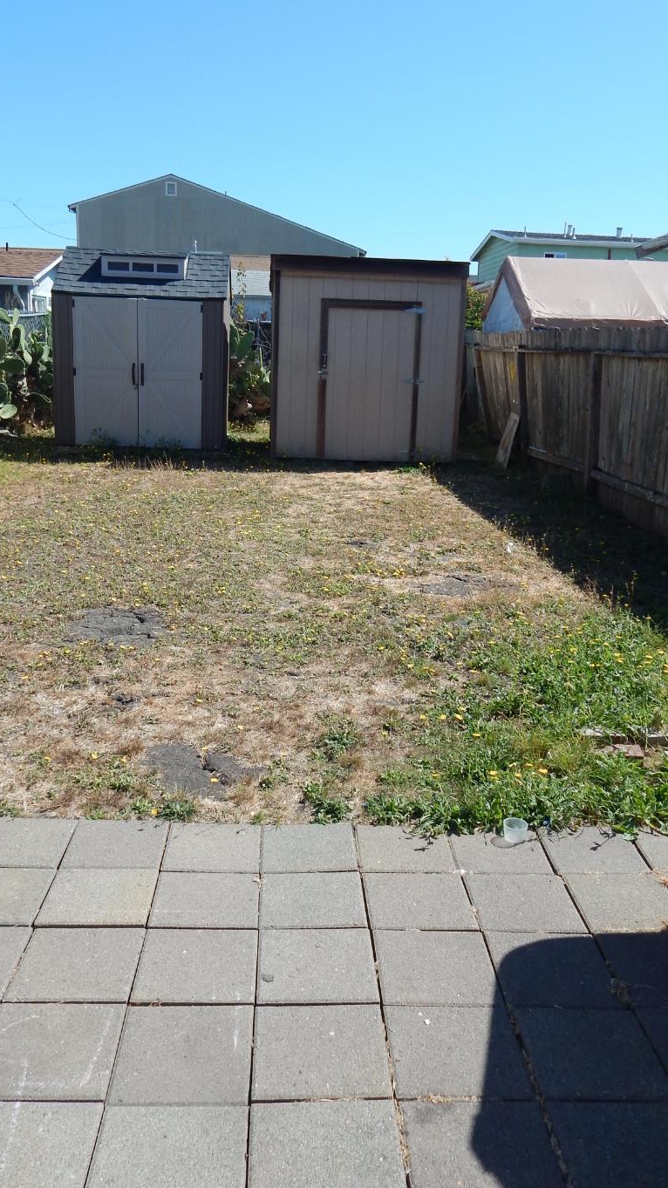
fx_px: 945
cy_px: 550
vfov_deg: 64.2
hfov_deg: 38.9
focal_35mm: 30
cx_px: 318
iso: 125
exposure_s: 1/400
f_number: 6.1
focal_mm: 4.5
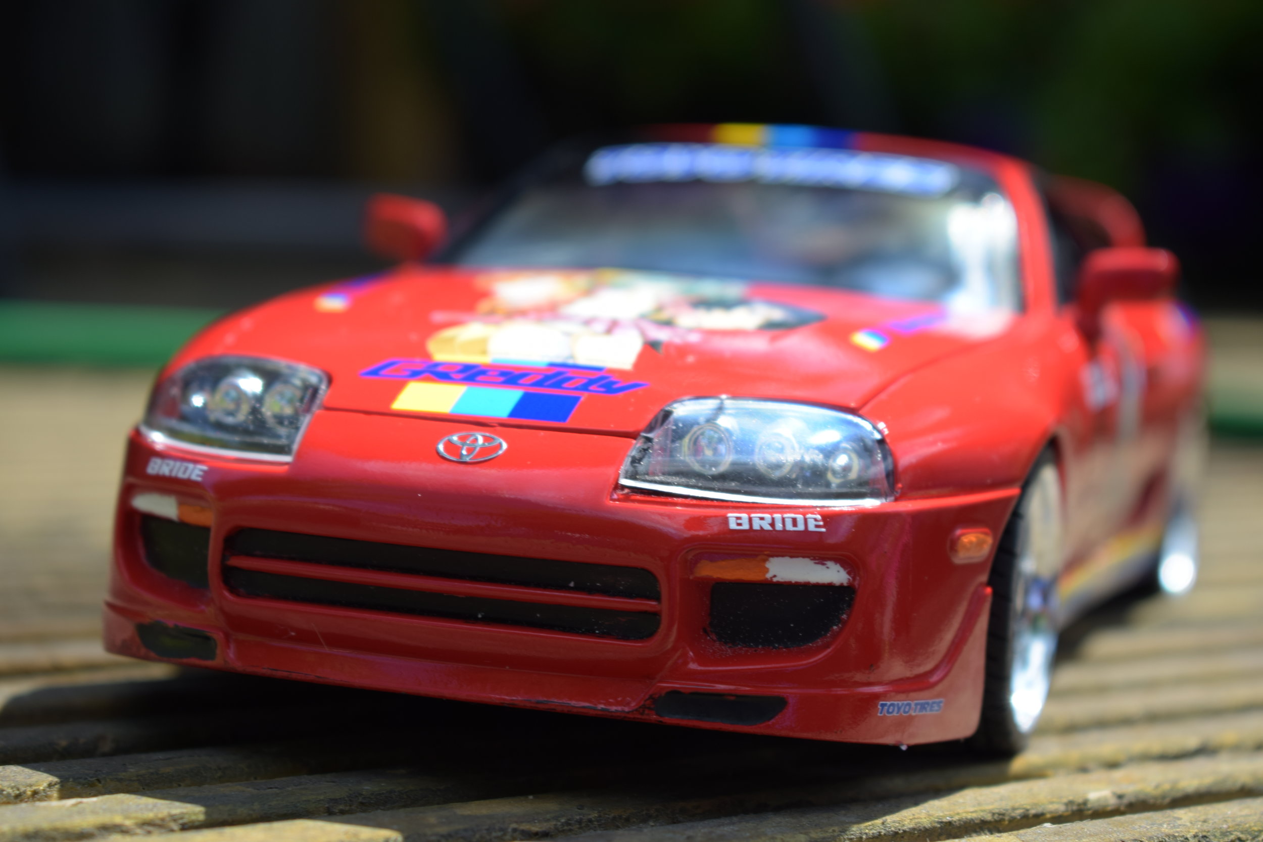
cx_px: 632
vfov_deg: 16.6
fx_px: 2894
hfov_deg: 24.6
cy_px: 421
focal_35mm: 82
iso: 100
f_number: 5.6
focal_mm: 55
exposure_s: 1/80
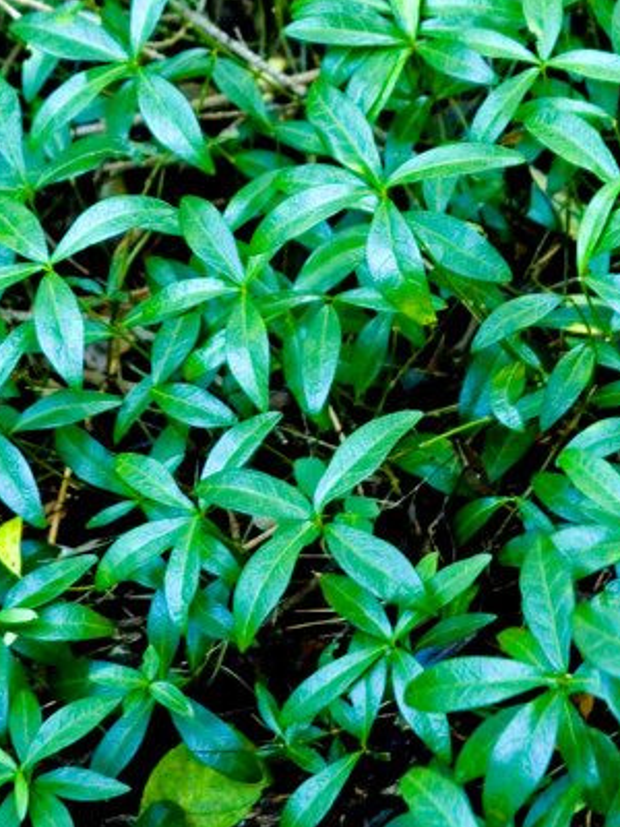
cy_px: 91
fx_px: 4733
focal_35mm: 198
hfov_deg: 7.5
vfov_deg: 9.9
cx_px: 411
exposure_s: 1/2.5
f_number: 4.5
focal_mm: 55
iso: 200
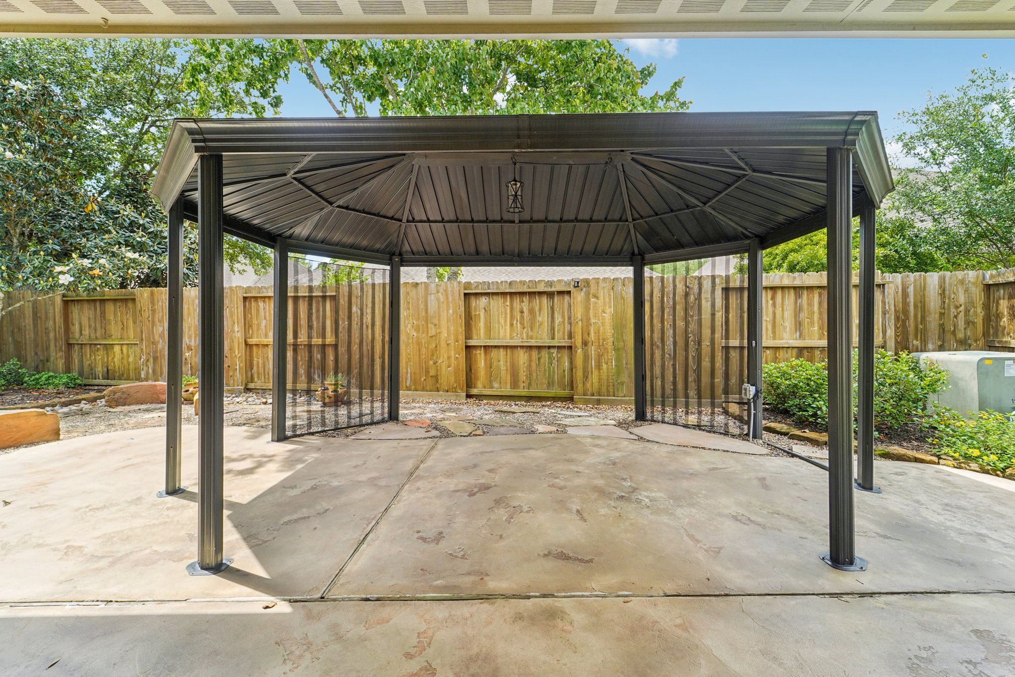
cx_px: 508
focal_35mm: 14
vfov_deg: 81.2
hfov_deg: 104.3
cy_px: 338
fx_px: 395
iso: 500
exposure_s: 1/250
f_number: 8
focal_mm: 14
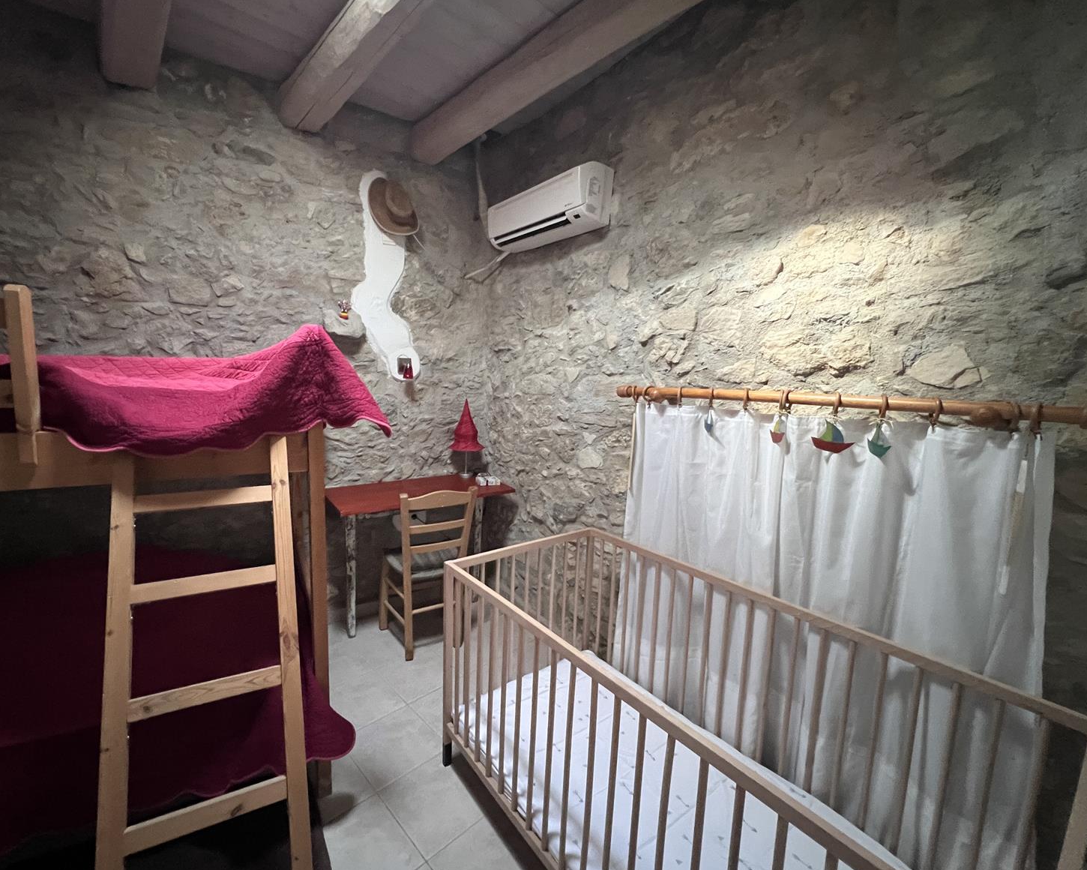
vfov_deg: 88.0
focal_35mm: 14
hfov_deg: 100.5
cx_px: 503
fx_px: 450
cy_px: 436
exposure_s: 1/34
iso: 800
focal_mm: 1.57
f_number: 1.8
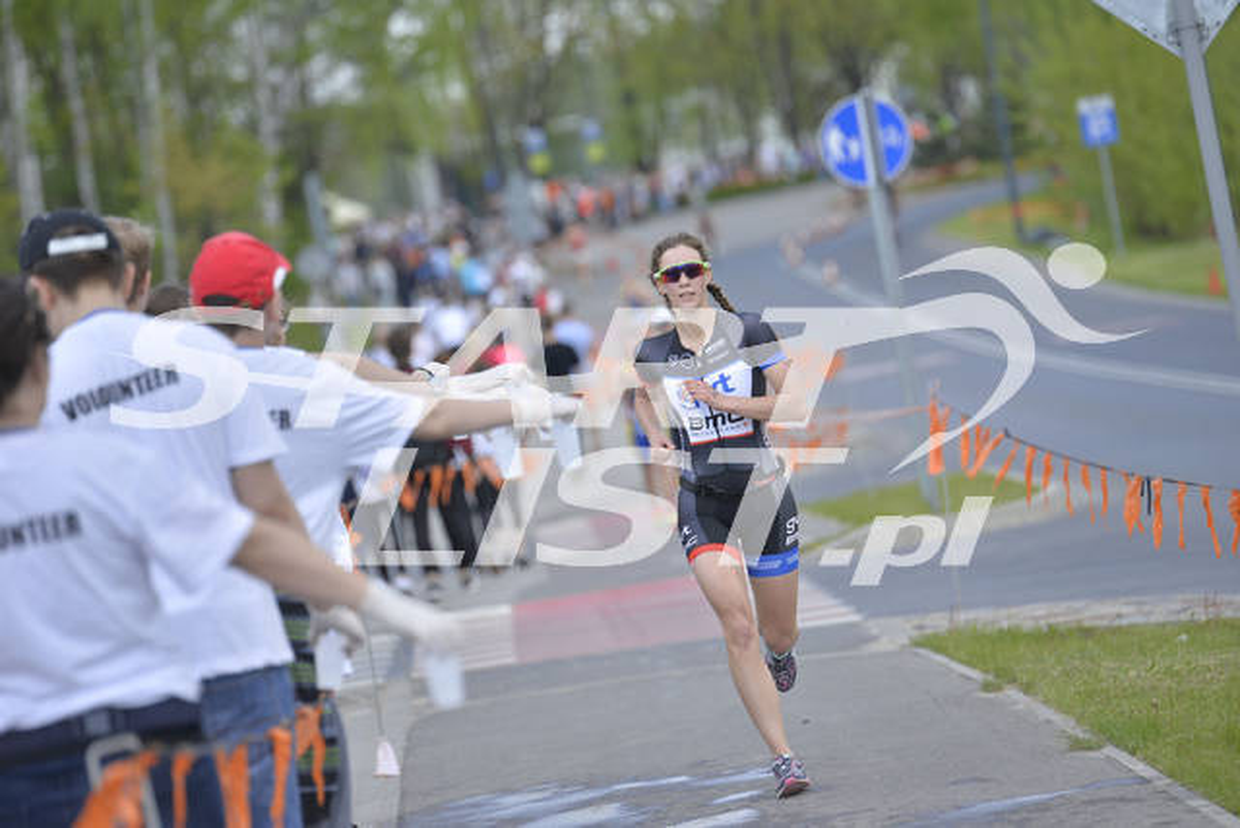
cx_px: 620
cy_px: 414
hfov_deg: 10.3
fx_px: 6890
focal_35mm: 200
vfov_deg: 6.9
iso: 400
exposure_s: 1/2500
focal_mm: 200
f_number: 4
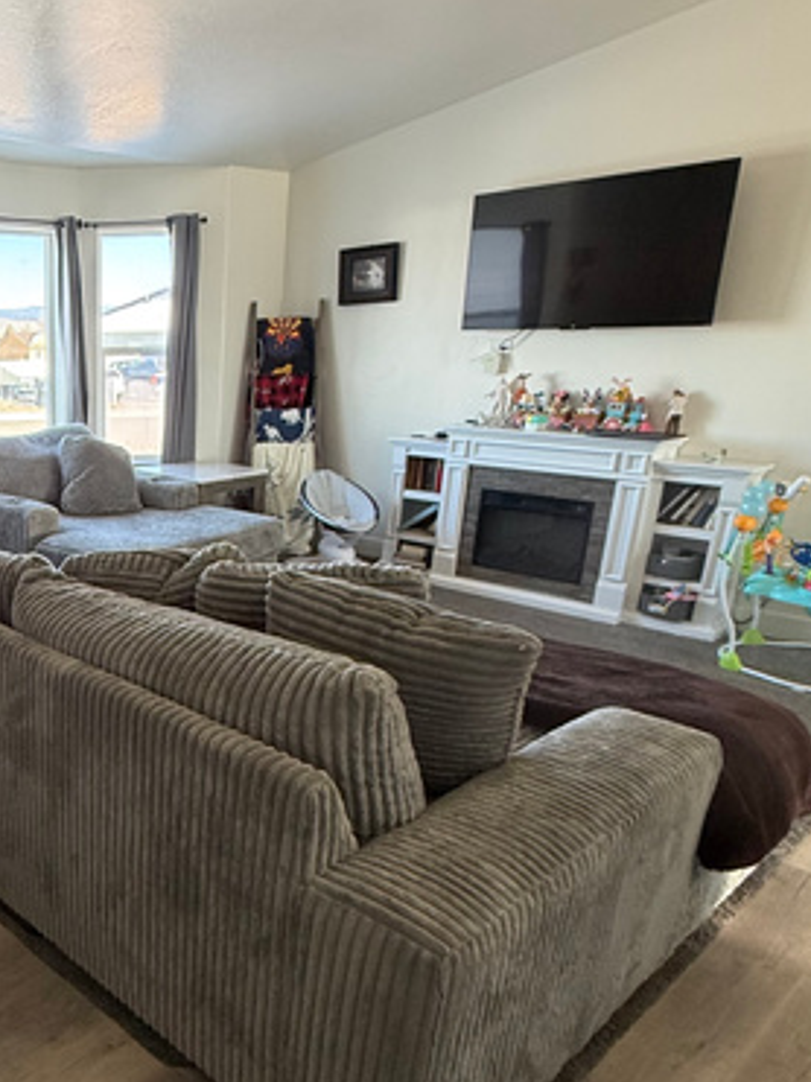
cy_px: 627
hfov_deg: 42.9
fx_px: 906
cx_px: 38
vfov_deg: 61.3
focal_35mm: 29
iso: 125
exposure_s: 1/99
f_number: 2.2
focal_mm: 2.22
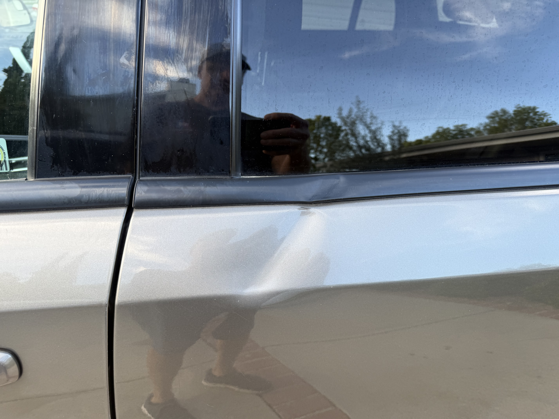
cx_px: 280
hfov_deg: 71.6
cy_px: 210
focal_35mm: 24
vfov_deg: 56.8
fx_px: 388
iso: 80
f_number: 1.78
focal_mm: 6.76
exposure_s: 1/121
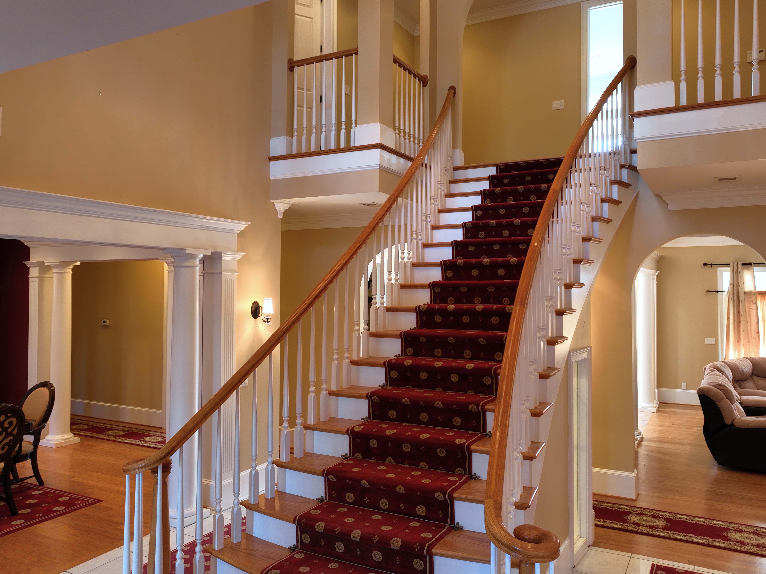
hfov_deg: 65.3
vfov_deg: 51.3
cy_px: 274
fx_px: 597
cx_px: 399
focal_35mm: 27
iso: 110
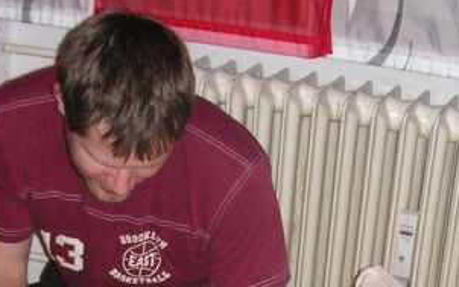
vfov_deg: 12.2
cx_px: 120
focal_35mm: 104
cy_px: 384
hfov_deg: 19.9
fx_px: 1301
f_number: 2.8
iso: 160
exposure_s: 1/45
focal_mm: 6.1
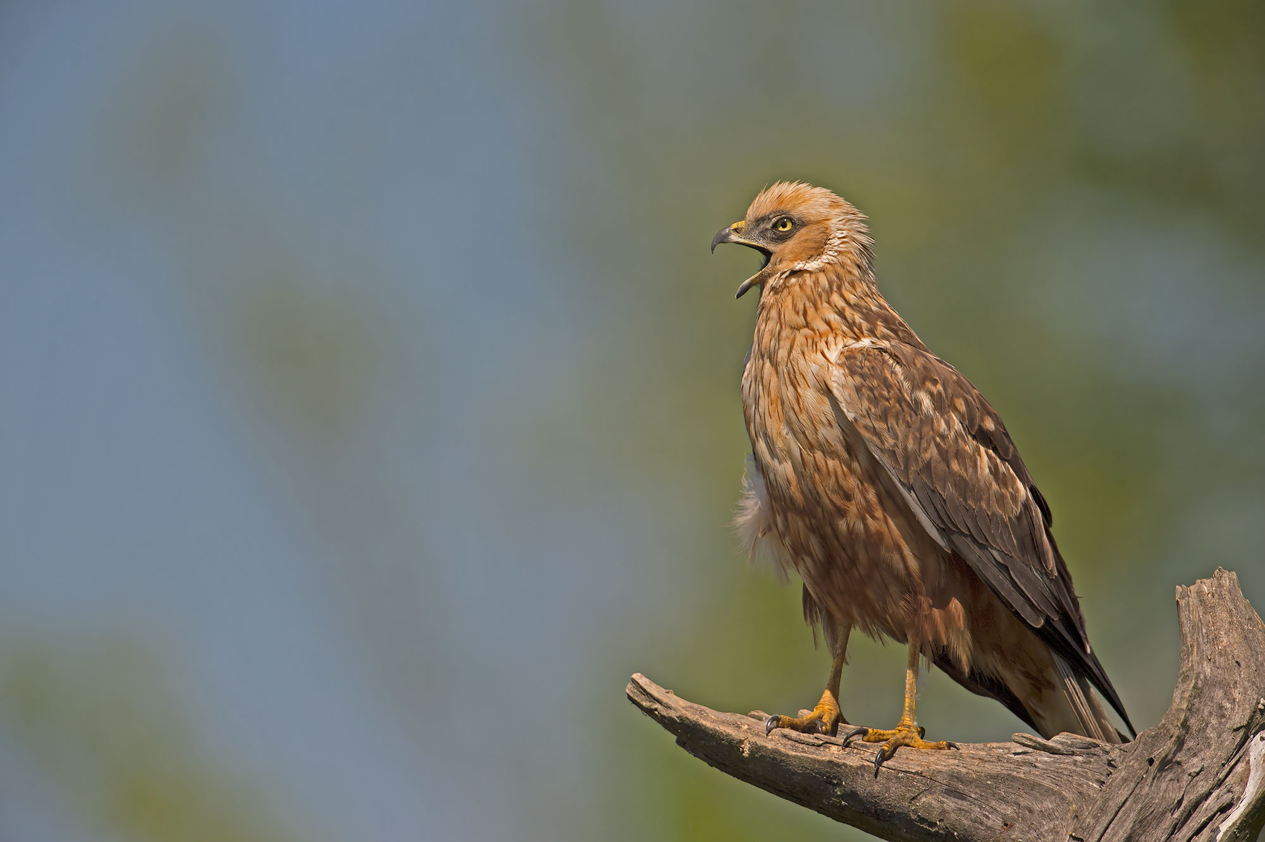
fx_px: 24582
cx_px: 632
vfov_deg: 2.0
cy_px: 421
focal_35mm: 700
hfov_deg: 2.9
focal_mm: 700
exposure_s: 1/2500
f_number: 8
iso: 800
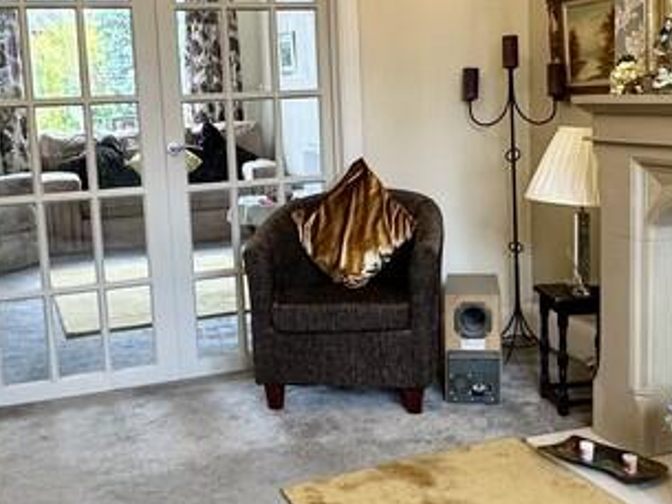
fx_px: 913
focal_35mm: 47
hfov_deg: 40.3
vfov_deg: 30.8
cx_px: 379
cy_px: 207
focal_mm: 2.22
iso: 160
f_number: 2.2
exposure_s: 1/50
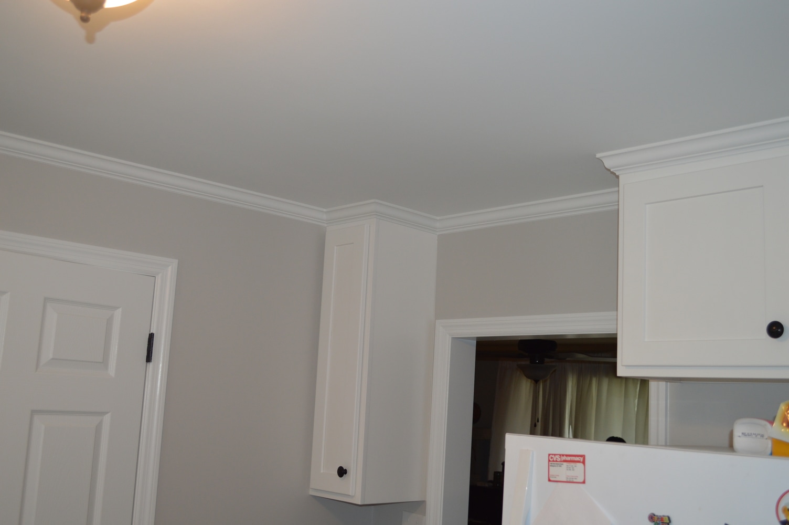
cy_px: 262
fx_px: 788
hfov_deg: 53.2
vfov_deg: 36.8
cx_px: 394
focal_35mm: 36
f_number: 4
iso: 400
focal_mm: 24
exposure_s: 1/60
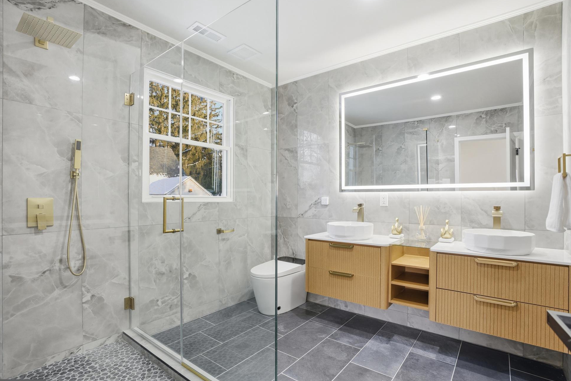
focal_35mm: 17
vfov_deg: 70.4
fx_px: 270
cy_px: 199
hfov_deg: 93.3
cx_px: 283
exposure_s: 1/250
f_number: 8
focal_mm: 16
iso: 400
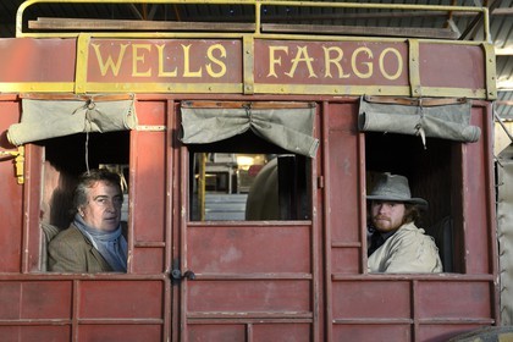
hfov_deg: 41.1
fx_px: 684
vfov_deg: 28.1
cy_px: 171
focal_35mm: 48
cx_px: 256
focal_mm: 48
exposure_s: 1/200
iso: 1600
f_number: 4
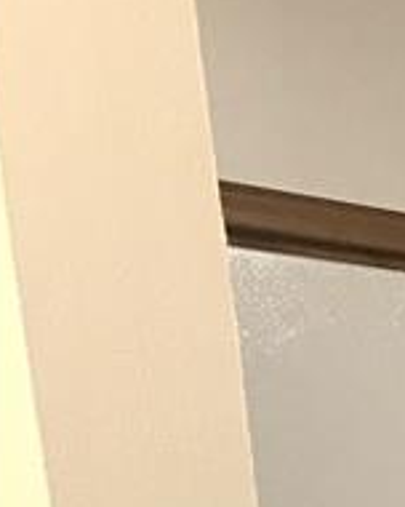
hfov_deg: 9.3
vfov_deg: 11.3
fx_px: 2203
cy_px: 1137
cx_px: 1007
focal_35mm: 147
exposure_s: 1/24
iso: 32
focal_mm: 3.99
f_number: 1.8
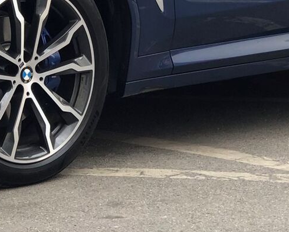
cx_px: 87
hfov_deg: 9.7
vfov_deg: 7.7
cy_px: -19
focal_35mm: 199
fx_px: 1702
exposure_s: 1/100
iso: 25
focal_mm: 6
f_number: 2.4
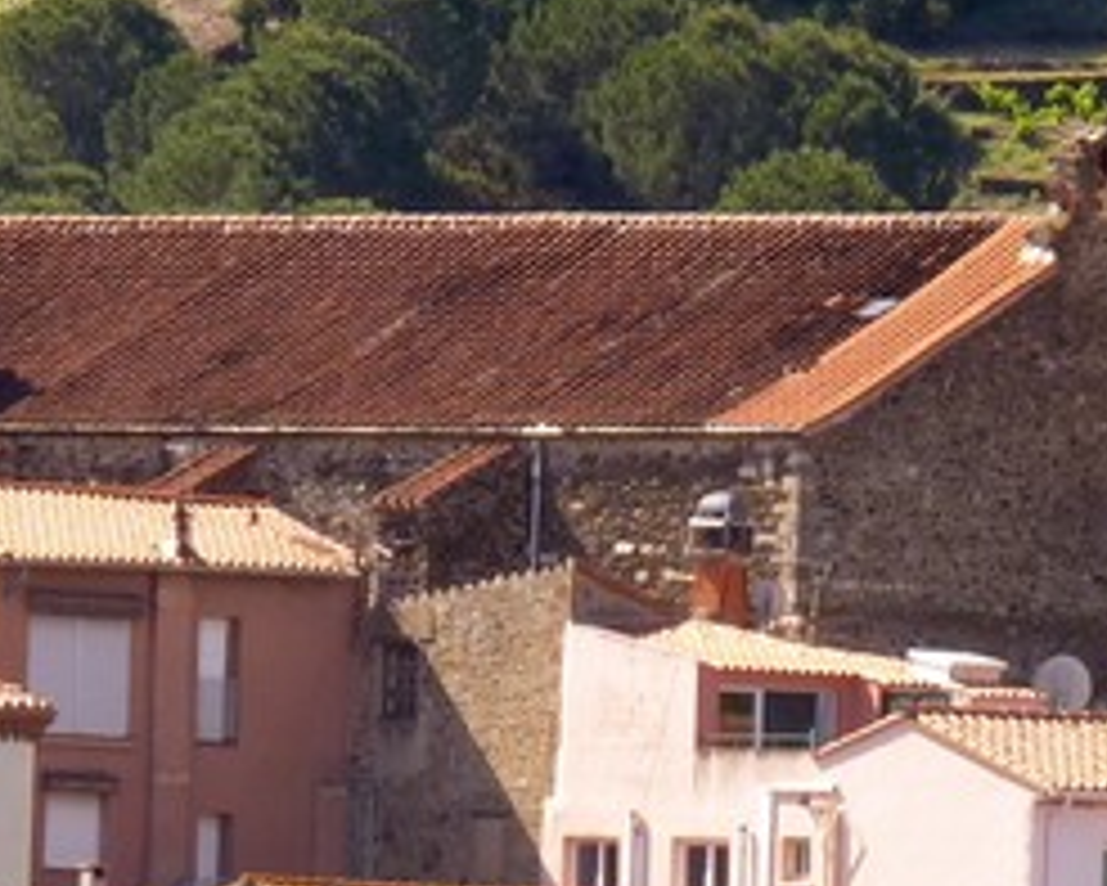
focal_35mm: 852
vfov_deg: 1.8
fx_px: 27925
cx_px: 378
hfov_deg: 2.3
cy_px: 340
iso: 80
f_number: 8
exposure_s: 1/80
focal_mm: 50.8
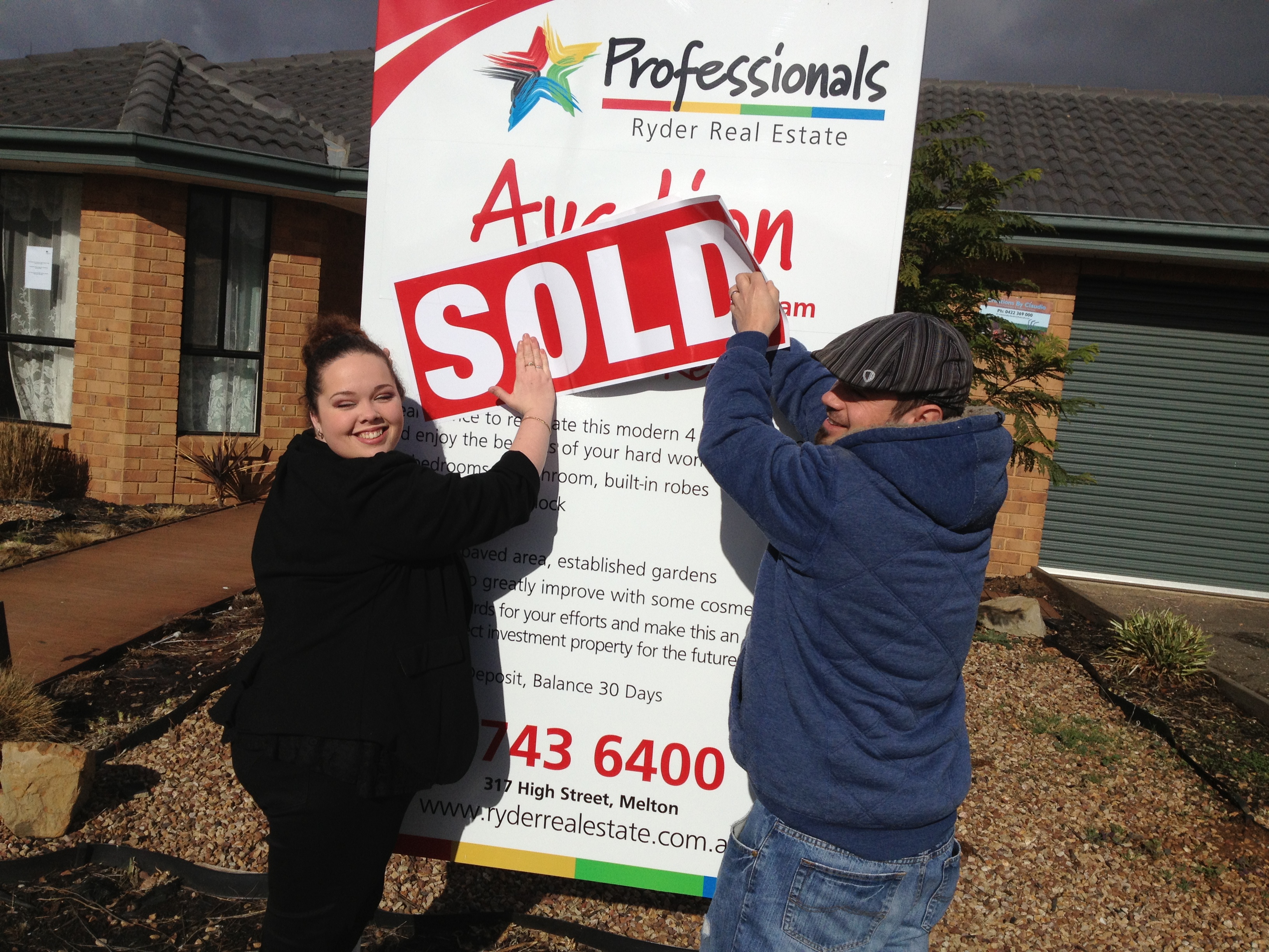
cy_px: 476
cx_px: 634
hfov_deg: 52.6
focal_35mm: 35
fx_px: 1283
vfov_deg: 40.7
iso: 50
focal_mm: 4.28
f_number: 2.4
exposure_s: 1/5525
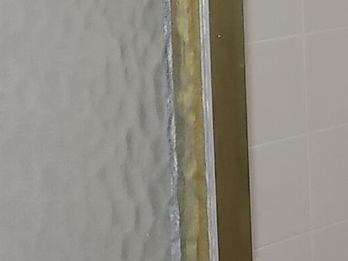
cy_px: -65
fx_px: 935
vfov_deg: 15.2
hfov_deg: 20.1
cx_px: 386
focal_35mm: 93
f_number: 3.3
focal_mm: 5.3
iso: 200
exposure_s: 1/30
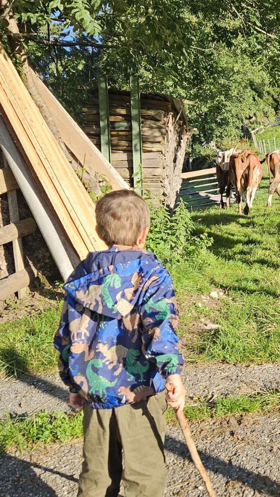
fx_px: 568
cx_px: 278
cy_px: 265
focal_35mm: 43
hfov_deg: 26.3
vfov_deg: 47.3
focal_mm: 5.4
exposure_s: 1/554
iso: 25
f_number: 1.8
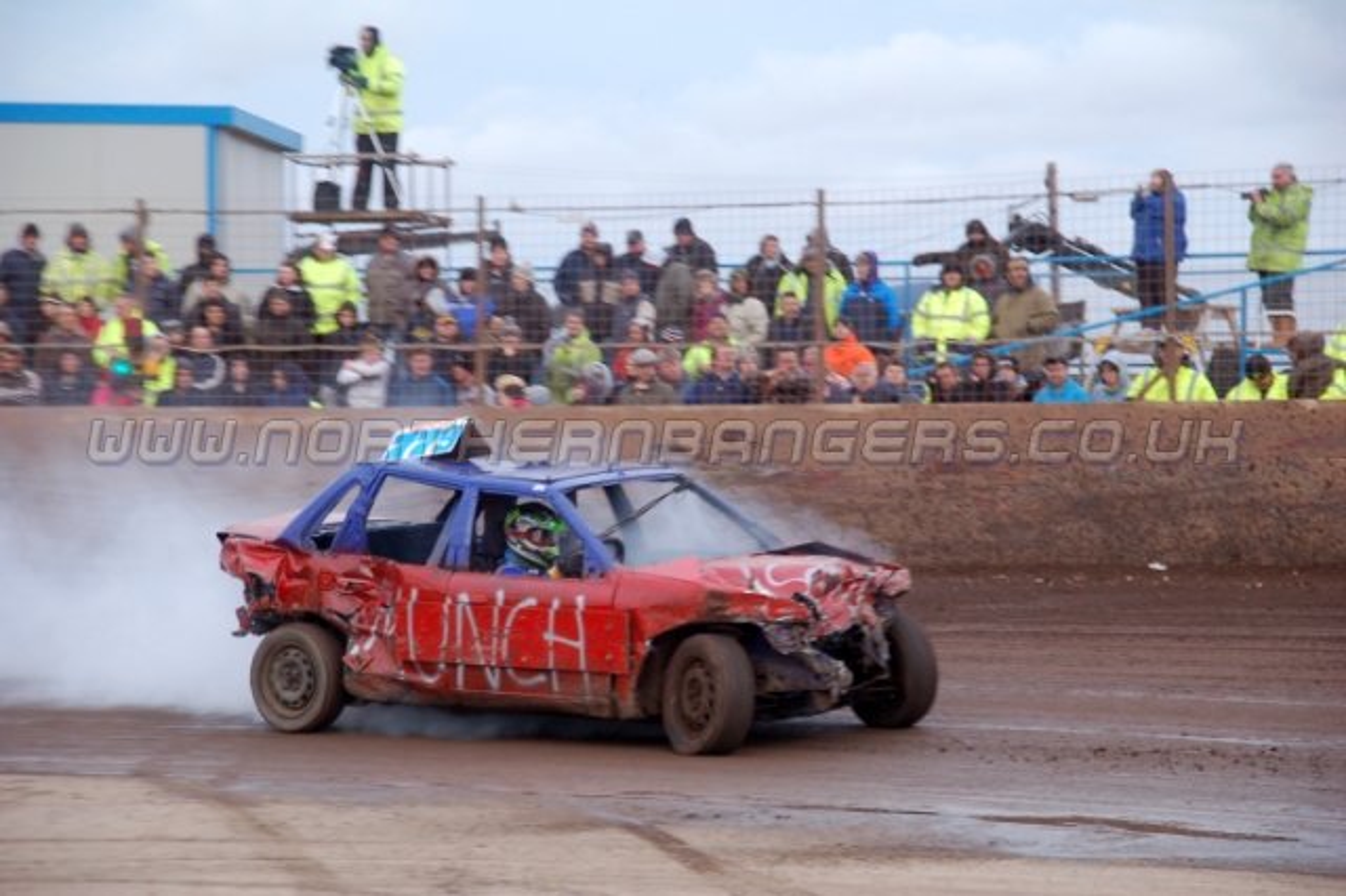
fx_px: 4372
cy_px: 448
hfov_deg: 17.5
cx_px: 673
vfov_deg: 11.7
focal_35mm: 117
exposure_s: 1/200
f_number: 5.6
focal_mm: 78
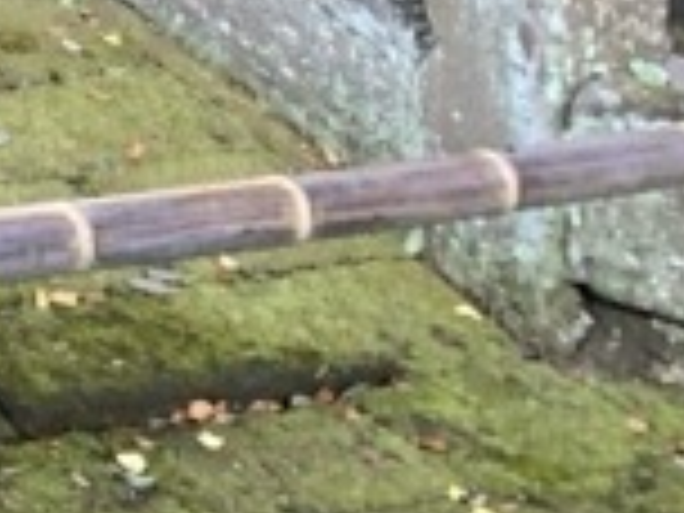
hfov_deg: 11.6
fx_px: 2707
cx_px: -994
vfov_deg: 10.0
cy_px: -549
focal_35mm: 137
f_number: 1.8
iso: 125
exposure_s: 1/60
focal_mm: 4.25
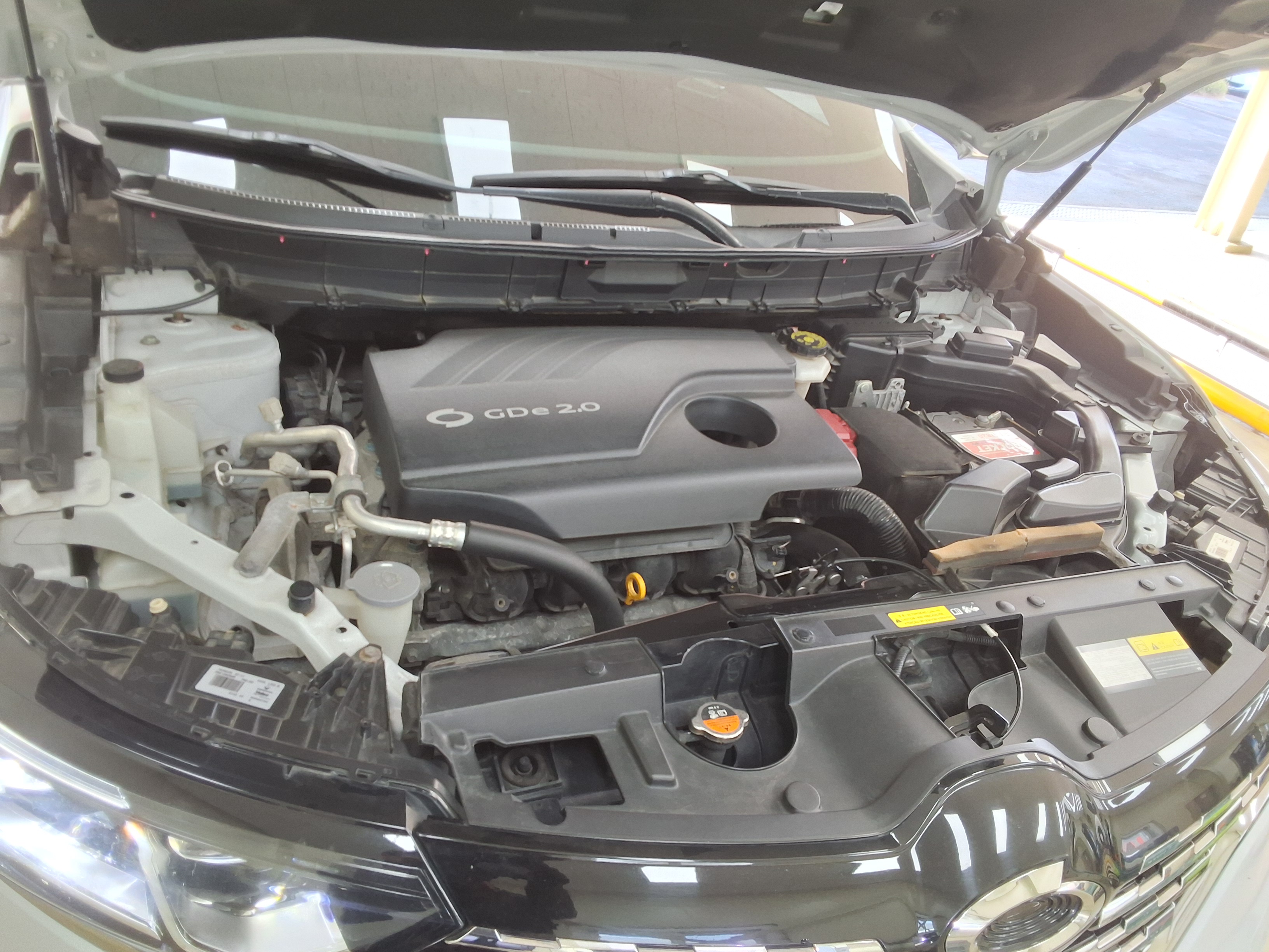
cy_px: 476
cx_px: 634
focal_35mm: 28
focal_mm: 2.91
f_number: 1.9
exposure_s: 1/40
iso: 50
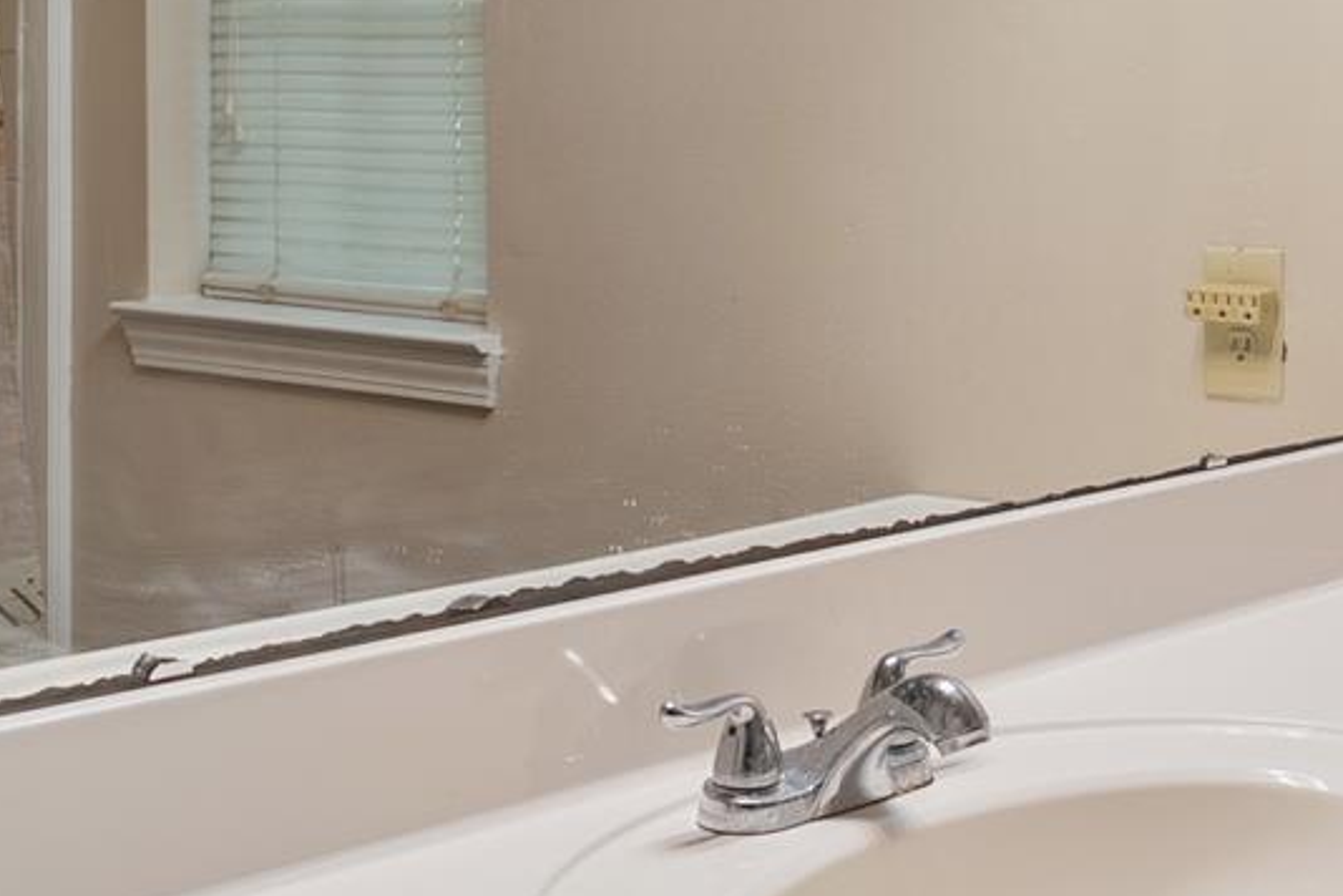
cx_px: 1273
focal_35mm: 75
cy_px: -10
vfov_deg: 17.7
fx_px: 2798
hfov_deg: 25.9
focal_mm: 16
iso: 250
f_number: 9
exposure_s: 1/3
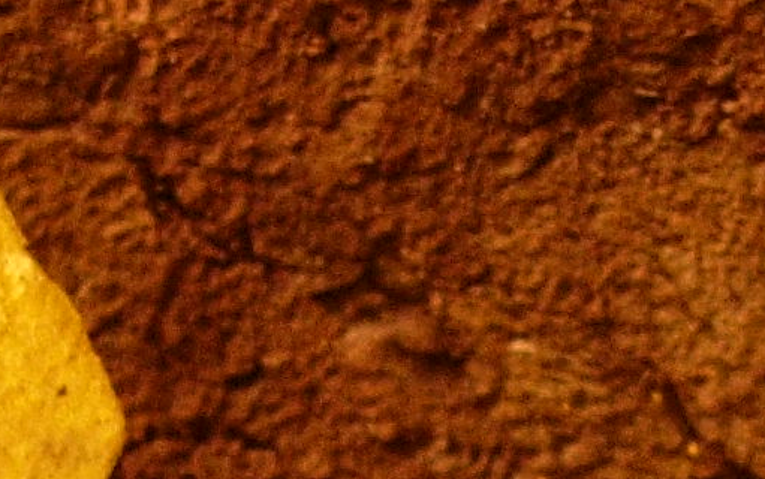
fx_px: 3734
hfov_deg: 11.6
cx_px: 675
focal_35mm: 179
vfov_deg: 6.9
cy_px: 1239
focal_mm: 7.8
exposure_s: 1/27.6
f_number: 2.8
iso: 200
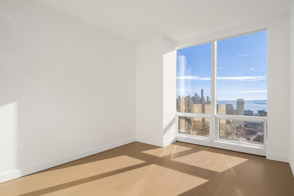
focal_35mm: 18
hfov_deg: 90.0
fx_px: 147
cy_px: 98
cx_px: 152
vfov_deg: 67.4
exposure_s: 1/100
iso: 640
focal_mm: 17
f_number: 22
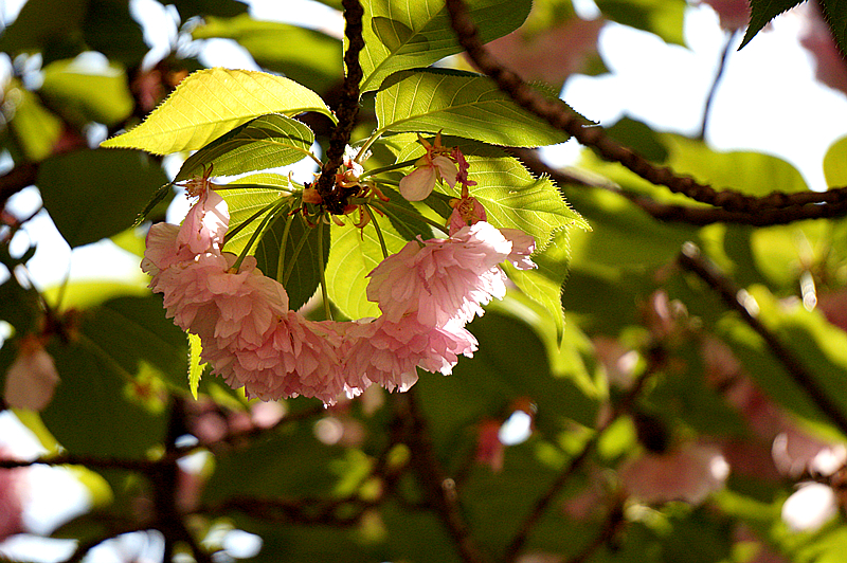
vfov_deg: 4.9
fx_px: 6629
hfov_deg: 7.3
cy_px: 282
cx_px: 424
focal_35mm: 282
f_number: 6.3
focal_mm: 188
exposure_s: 1/2000
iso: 1000
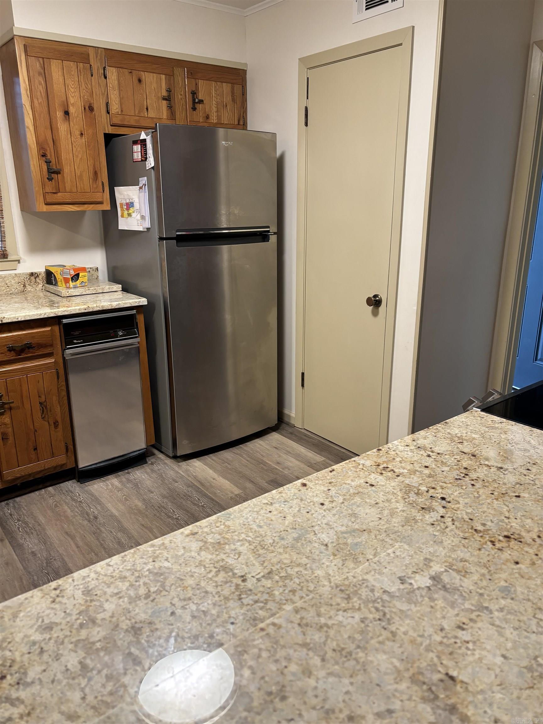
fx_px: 544
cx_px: 272
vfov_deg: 67.3
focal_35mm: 26
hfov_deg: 53.1
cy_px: 362
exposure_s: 1/60
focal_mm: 5.96
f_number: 1.6
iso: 200
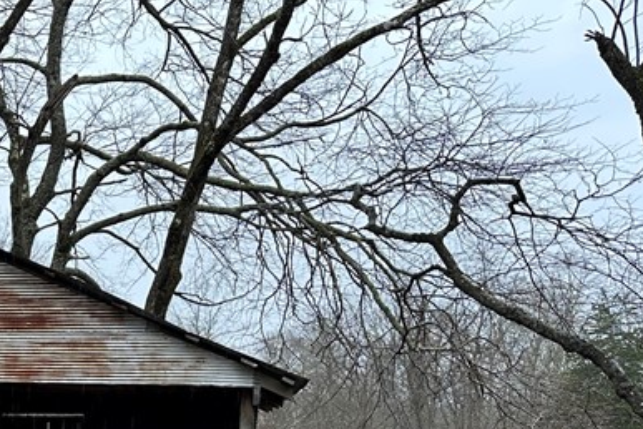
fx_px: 1179
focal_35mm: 66
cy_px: 557
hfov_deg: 27.3
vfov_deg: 19.1
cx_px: -108
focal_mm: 6.86
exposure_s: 1/180
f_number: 1.78
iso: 80
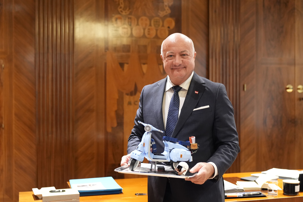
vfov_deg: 30.5
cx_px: 152
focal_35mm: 44
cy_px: 101
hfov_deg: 44.5
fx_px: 370
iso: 5000
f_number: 2.8
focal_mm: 44
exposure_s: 1/200
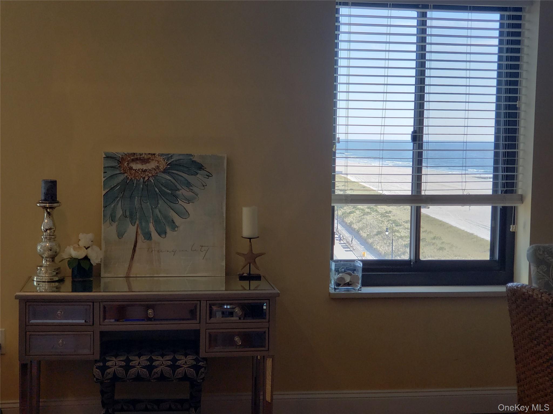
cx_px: 276
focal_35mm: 52
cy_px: 207
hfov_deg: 36.8
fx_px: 831
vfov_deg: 28.0
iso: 32
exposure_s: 1/122
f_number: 2.4
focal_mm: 6
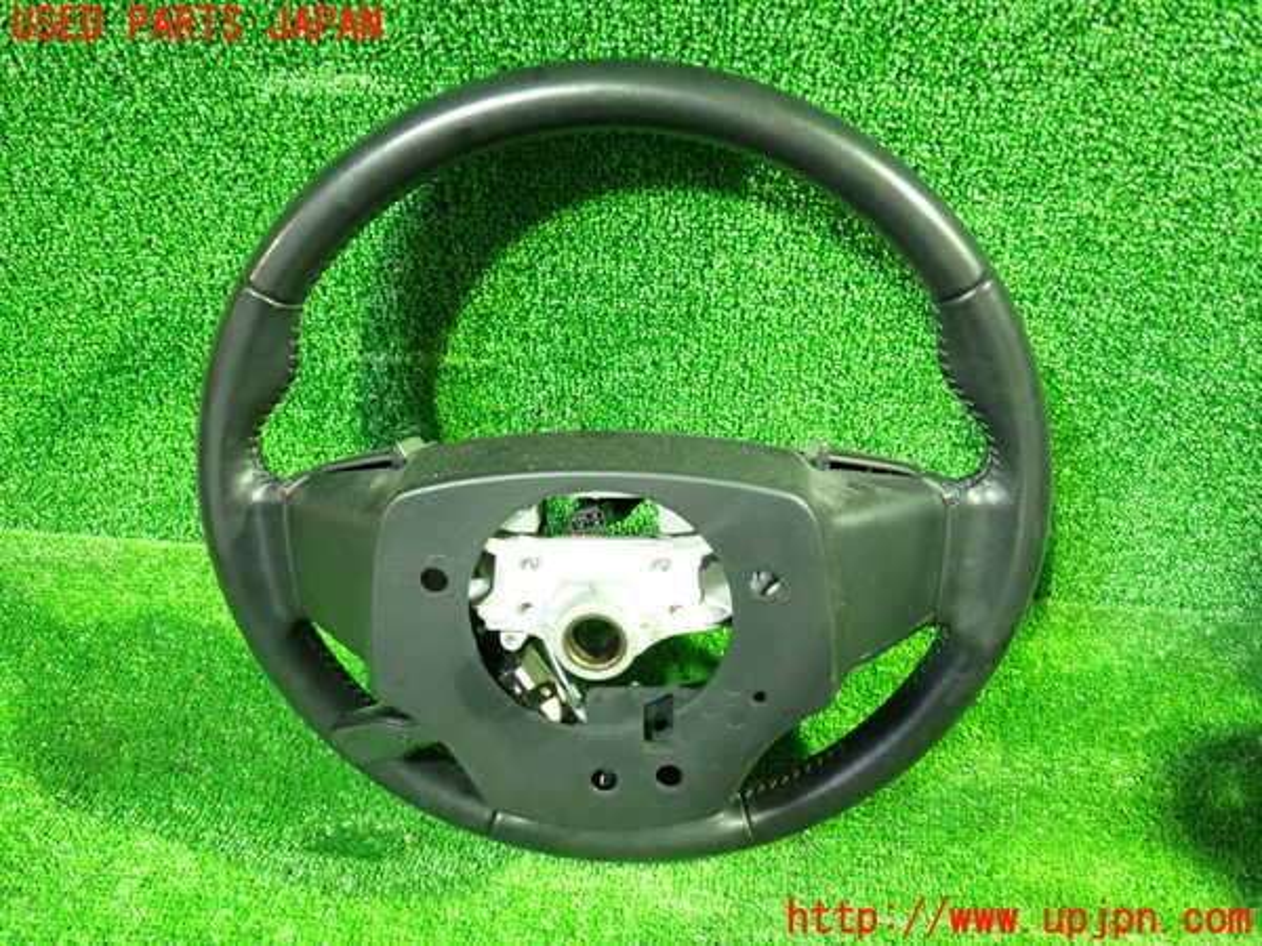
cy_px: 473
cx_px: 631
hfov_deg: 60.0
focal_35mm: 30
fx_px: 1094
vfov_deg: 46.8
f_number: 2.3
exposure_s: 1/10
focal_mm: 5.4
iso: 800
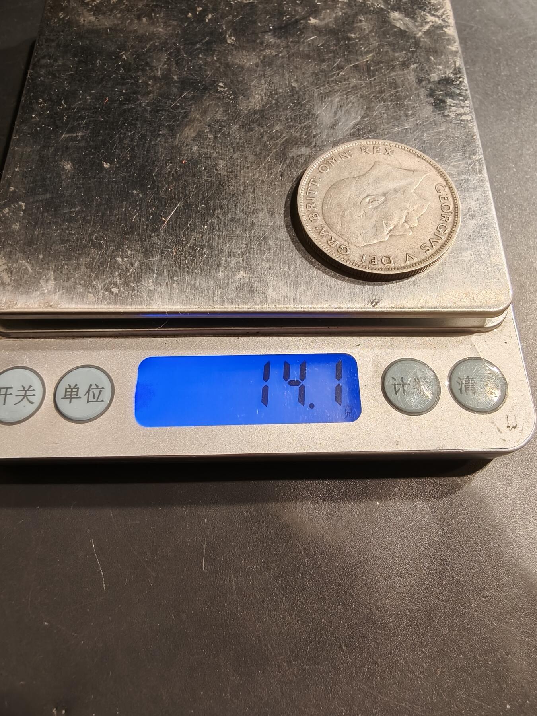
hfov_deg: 58.9
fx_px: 476
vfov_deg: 73.9
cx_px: 268
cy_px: 358
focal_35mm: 23
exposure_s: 1/74.1
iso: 160
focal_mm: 2.32
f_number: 2
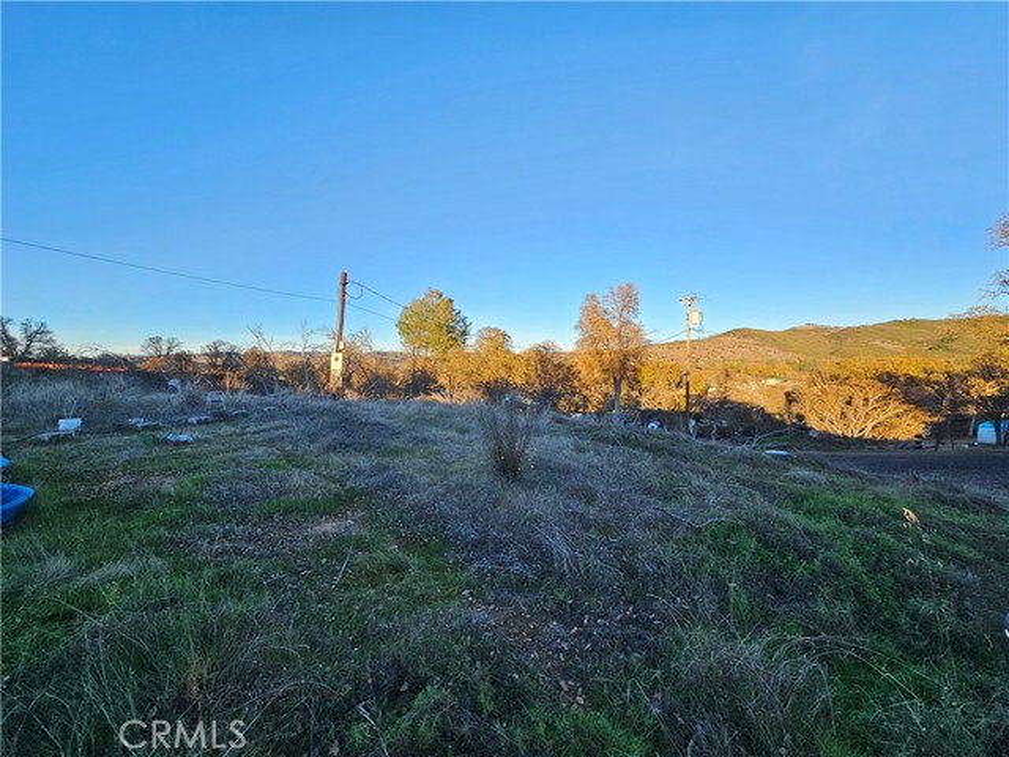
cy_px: 378
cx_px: 504
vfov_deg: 89.9
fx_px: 379
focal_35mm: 13
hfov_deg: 106.2
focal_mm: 2.2
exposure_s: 1/437
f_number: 2.2
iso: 50
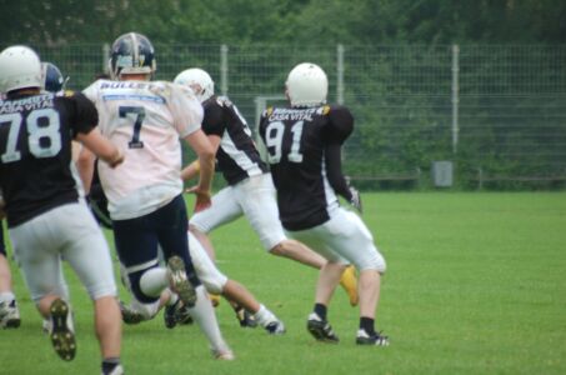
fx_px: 7060
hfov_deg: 4.6
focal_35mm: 450
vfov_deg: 3.0
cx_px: 283
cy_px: 188
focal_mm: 300
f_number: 5.6
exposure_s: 1/500
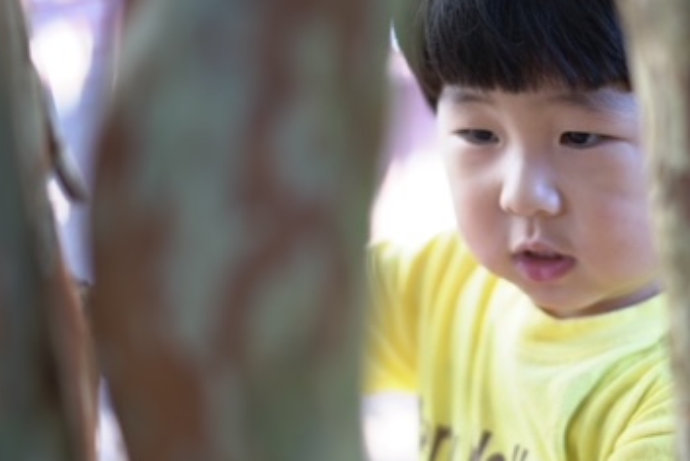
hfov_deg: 22.2
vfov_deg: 15.0
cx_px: 504
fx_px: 1745
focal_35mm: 91
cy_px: 180
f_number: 1.8
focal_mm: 50
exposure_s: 1/100
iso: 100
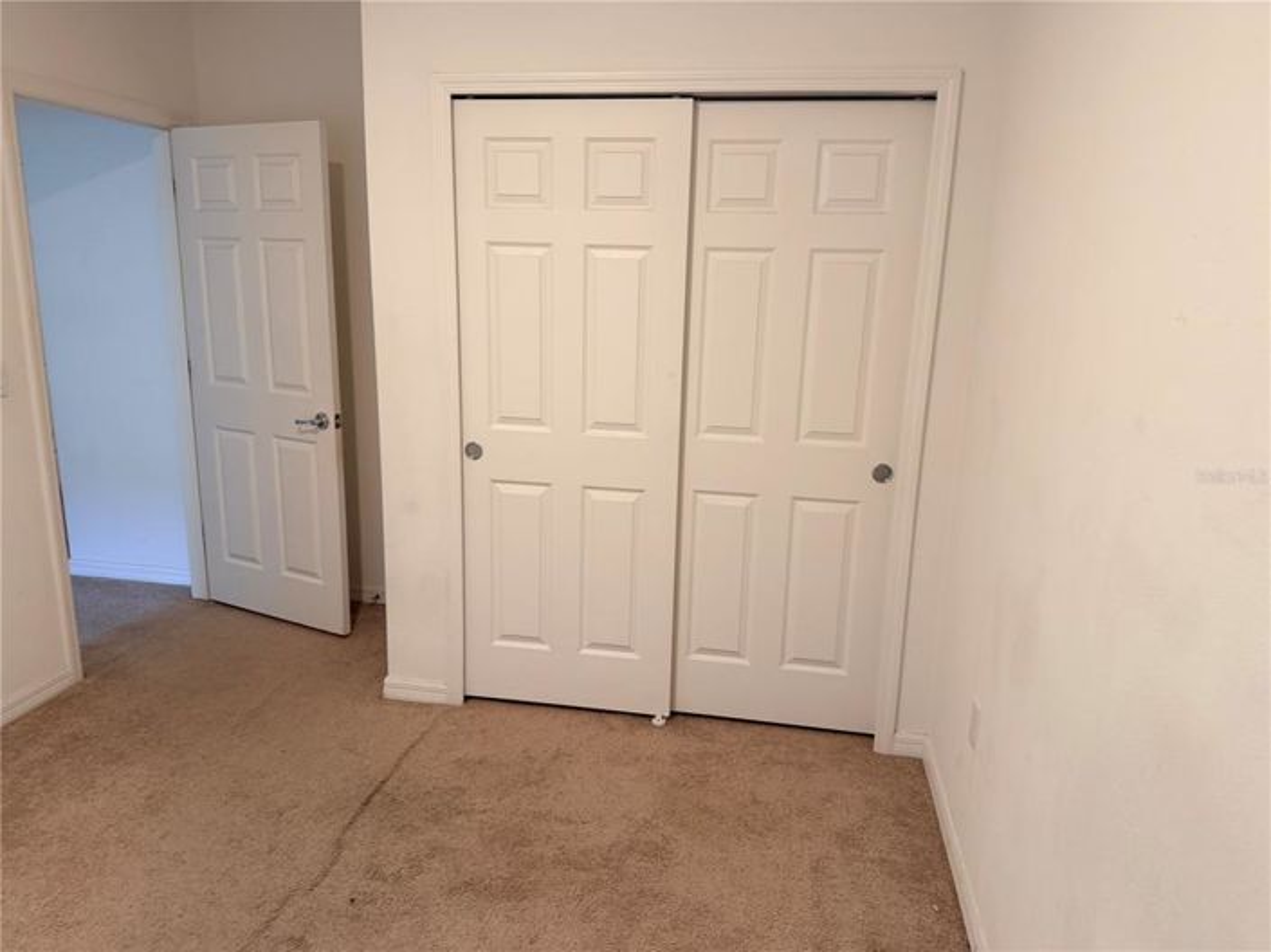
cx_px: 636
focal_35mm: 24
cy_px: 476
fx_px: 881
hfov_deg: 71.6
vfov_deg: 56.8
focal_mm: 6.76
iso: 160
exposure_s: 1/60
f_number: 1.78
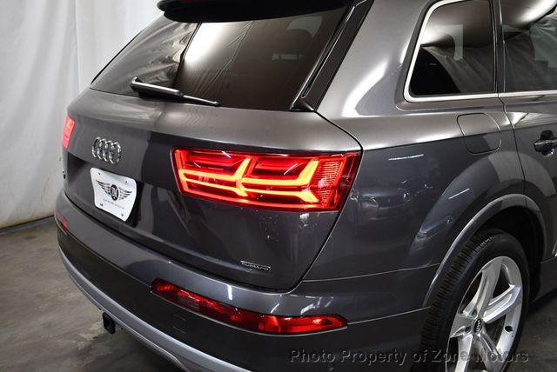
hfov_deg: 53.1
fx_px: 557
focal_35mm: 36
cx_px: 278
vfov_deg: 36.9
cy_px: 186
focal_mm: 18
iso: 800
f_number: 3.5
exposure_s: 1/125
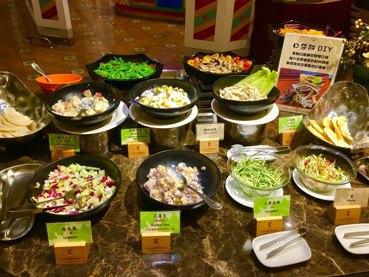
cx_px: 184
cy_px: 138
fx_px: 309
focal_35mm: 29
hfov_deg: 61.7
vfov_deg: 48.2
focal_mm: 4.15
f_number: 2.2
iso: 25
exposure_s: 1/15
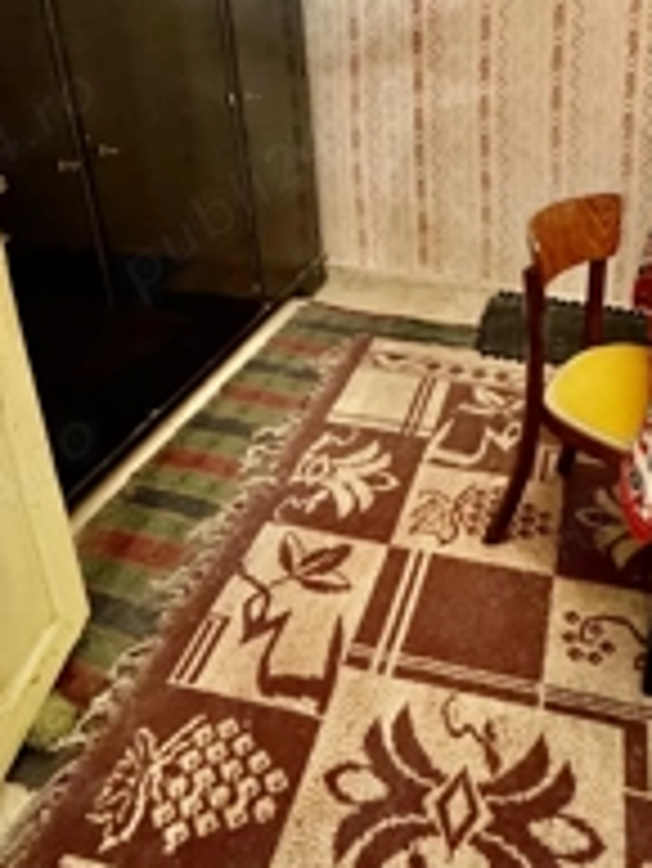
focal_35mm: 29
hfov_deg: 47.7
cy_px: 256
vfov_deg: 59.5
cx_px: 423
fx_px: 727
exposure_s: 1/33
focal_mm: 2.22
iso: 1000
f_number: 2.2
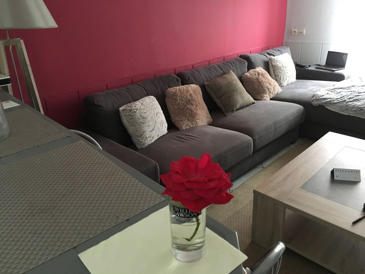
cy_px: 137
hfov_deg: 61.7
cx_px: 182
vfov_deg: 48.2
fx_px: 306
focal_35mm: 29
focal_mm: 4.15
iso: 320
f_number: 2.2
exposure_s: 1/17
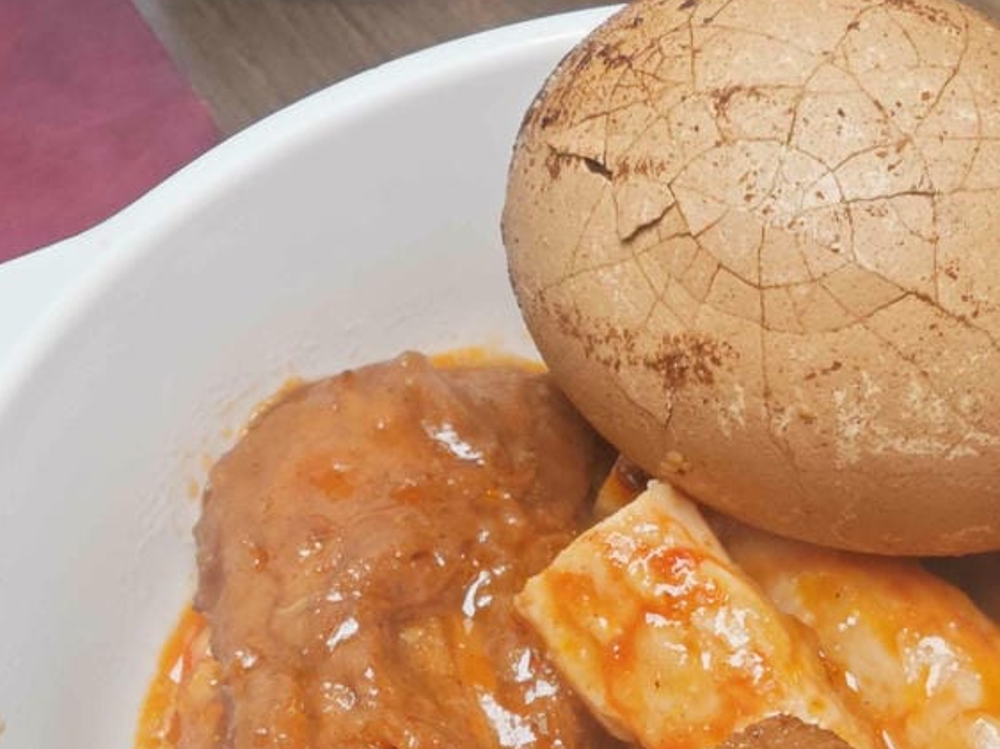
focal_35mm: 49
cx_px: 718
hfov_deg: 38.2
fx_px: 1415
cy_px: 660
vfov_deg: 28.6
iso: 50
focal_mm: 2.03
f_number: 1.8
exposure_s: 1/126
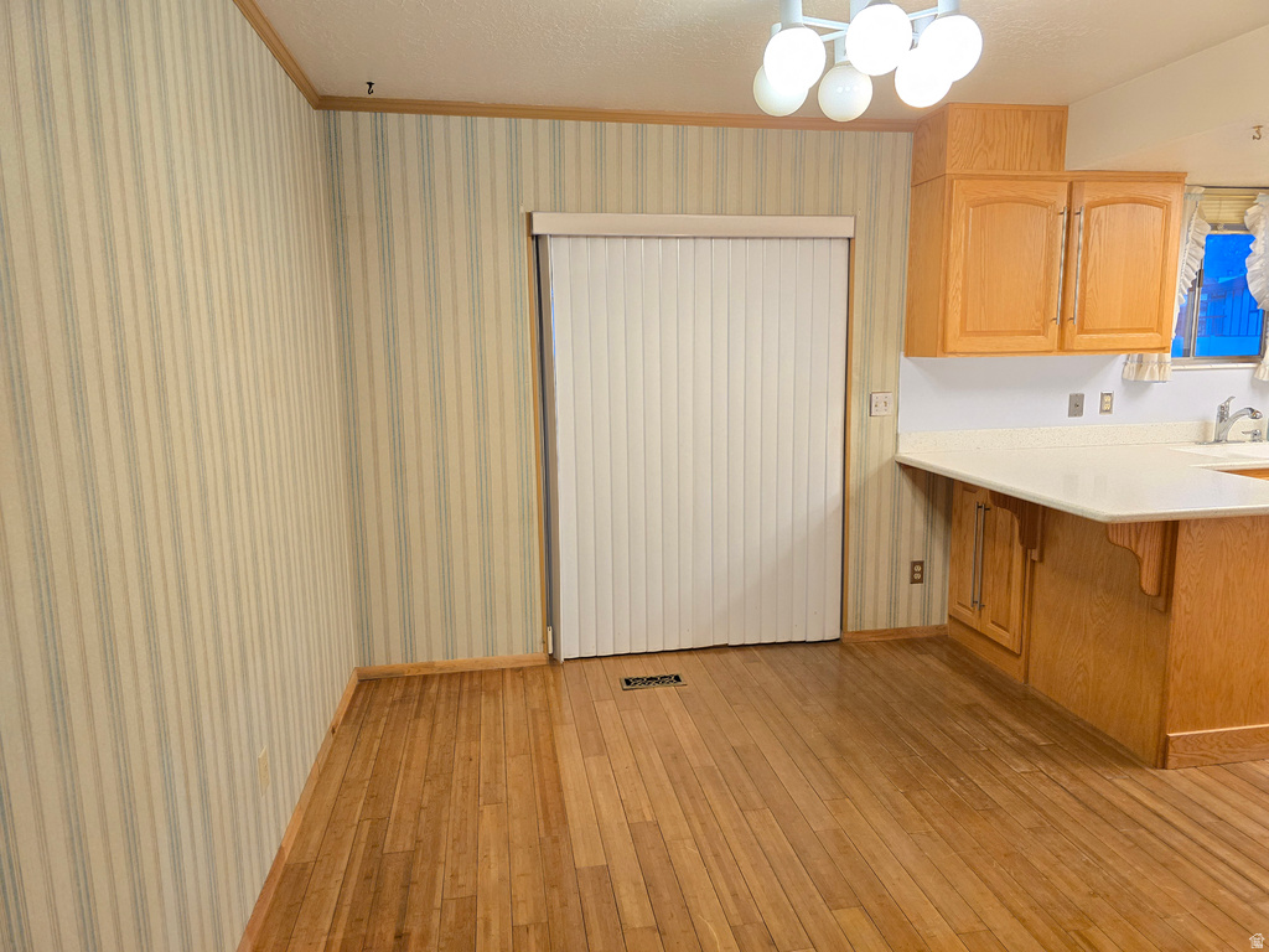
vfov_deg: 58.9
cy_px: 476
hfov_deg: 73.9
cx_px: 634
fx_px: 843
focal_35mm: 23
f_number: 1.7
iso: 500
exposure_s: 1/120
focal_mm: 6.3
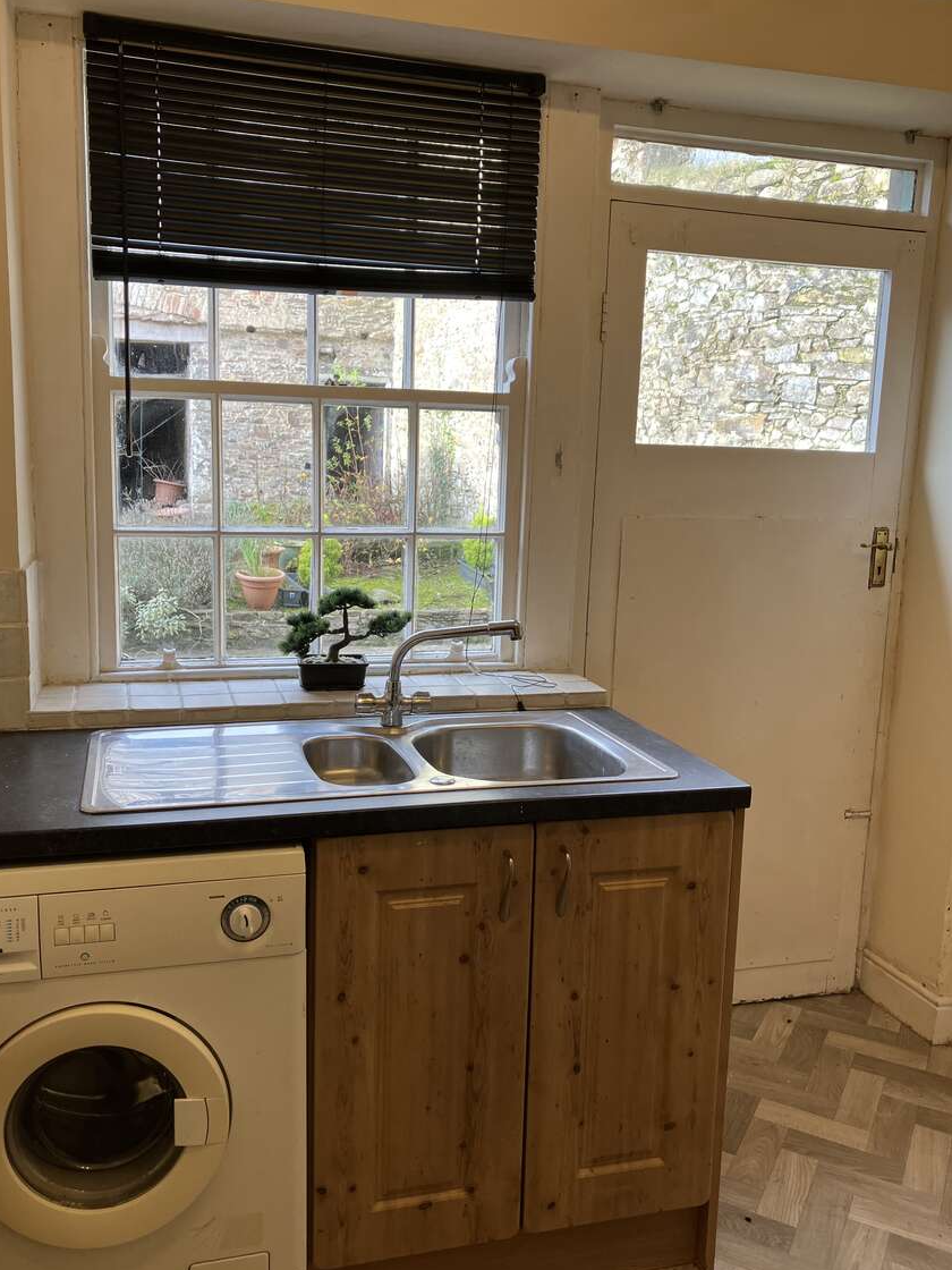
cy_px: 640
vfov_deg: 60.0
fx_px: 1100
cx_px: 449
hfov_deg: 46.8
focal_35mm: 30
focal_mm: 3.99
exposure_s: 1/100
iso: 40
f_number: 1.8
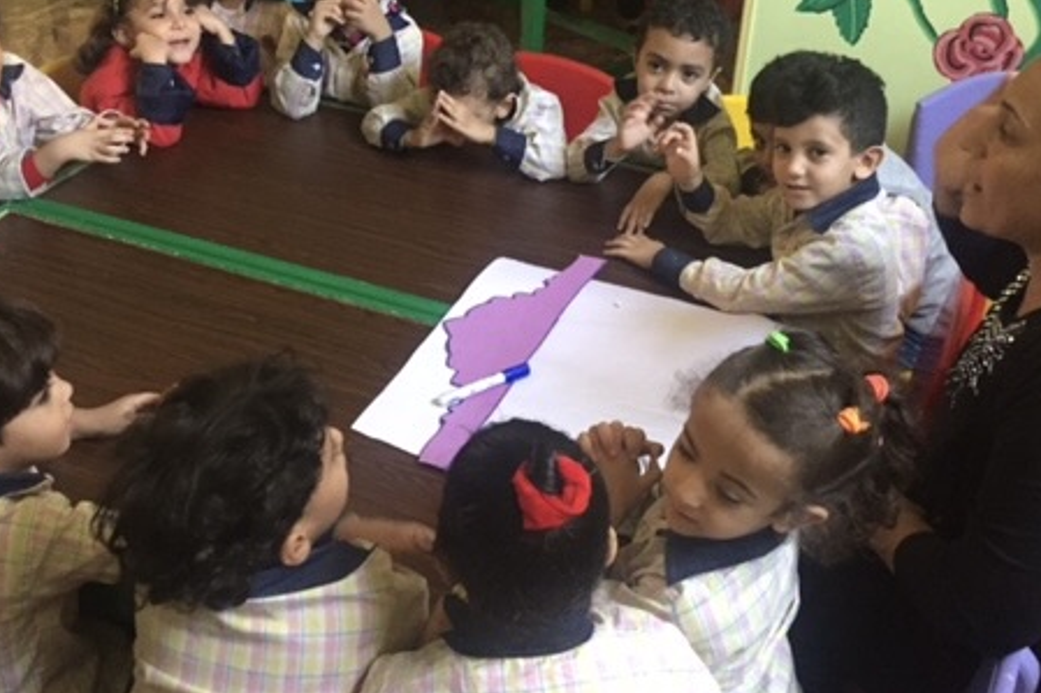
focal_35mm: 43
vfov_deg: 31.1
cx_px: 450
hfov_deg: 45.3
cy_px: 294
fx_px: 1243
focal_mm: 4.15
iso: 250
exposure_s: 1/25
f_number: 2.2
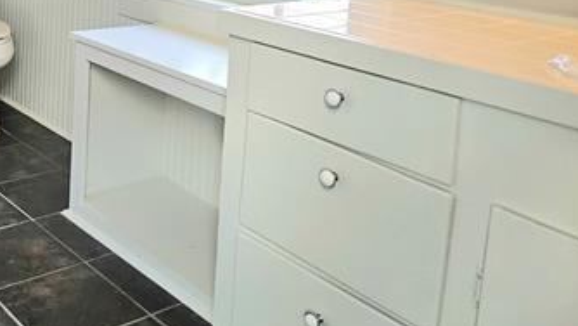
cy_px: -39
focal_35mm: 48
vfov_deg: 23.3
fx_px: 736
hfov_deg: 40.2
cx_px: 74
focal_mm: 6.3
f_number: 1.7
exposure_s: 1/120
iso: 125
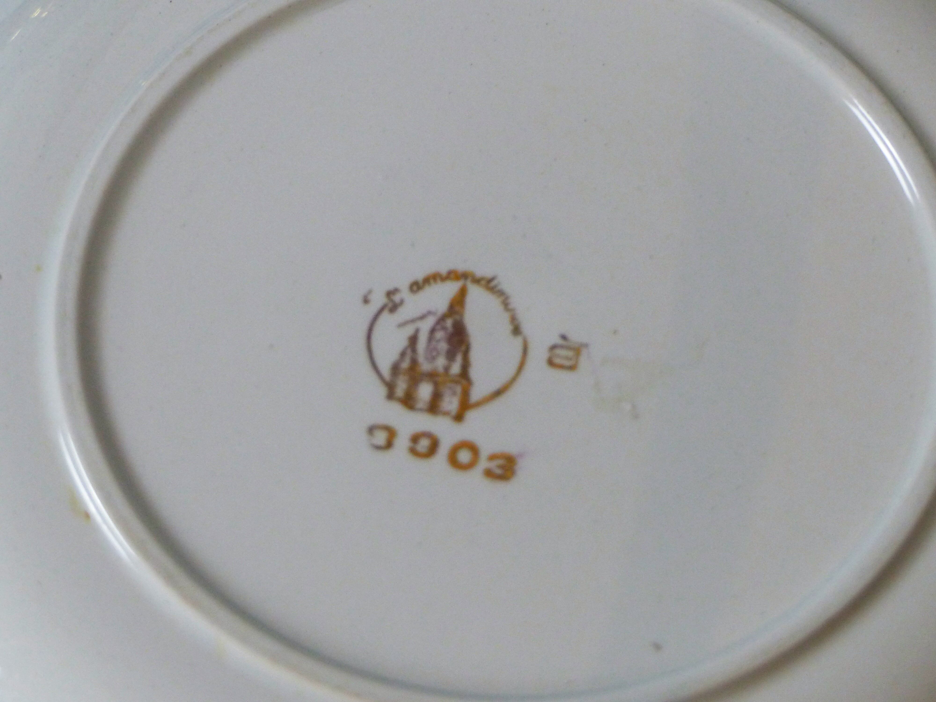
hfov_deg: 9.5
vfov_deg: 7.1
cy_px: 351
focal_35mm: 208
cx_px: 468
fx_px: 5624
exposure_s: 1/80
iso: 200
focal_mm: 34
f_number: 2.8
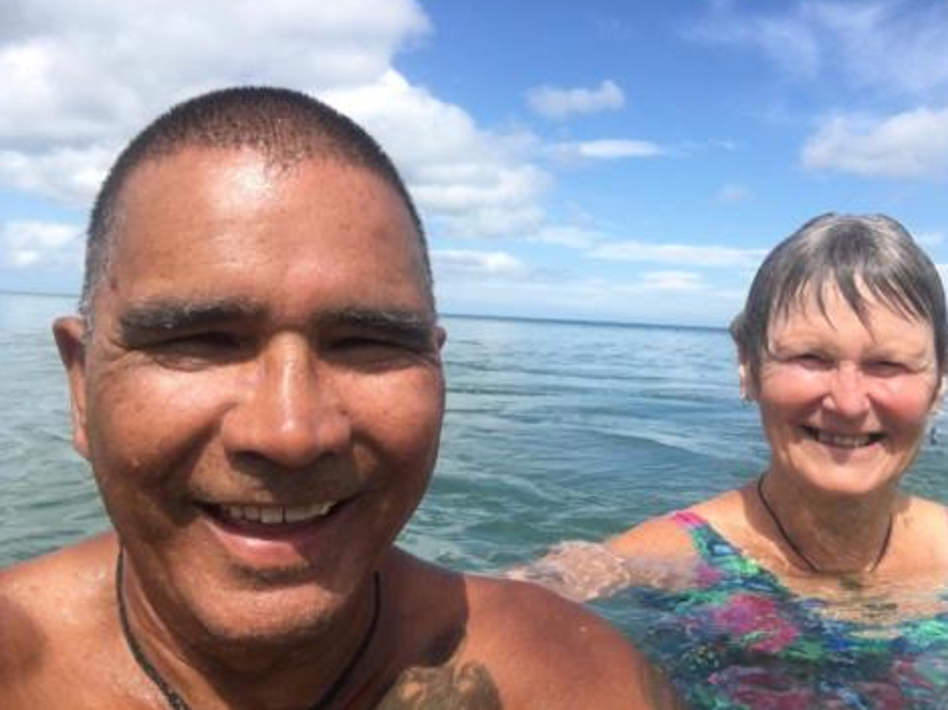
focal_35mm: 33
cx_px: 502
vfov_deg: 42.9
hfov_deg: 55.3
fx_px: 903
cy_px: 352
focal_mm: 2.65
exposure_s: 1/1558
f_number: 2.2
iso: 32
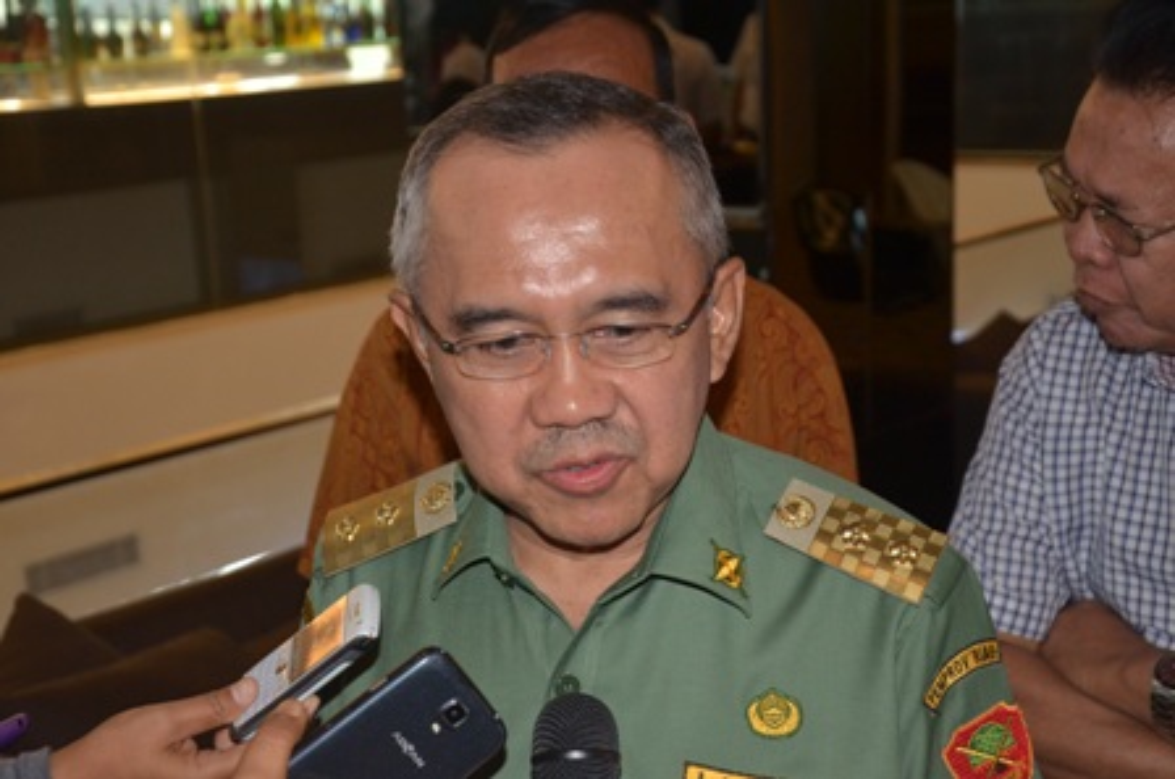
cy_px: 390
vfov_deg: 20.1
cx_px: 588
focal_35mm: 68
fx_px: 2199
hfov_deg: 29.9
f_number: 4.8
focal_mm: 45
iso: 800
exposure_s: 1/60
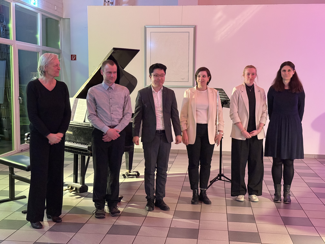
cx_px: 162
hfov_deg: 39.7
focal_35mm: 48
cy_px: 122
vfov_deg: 30.3
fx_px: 451
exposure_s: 1/20
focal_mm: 6.76
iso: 800
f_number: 1.78
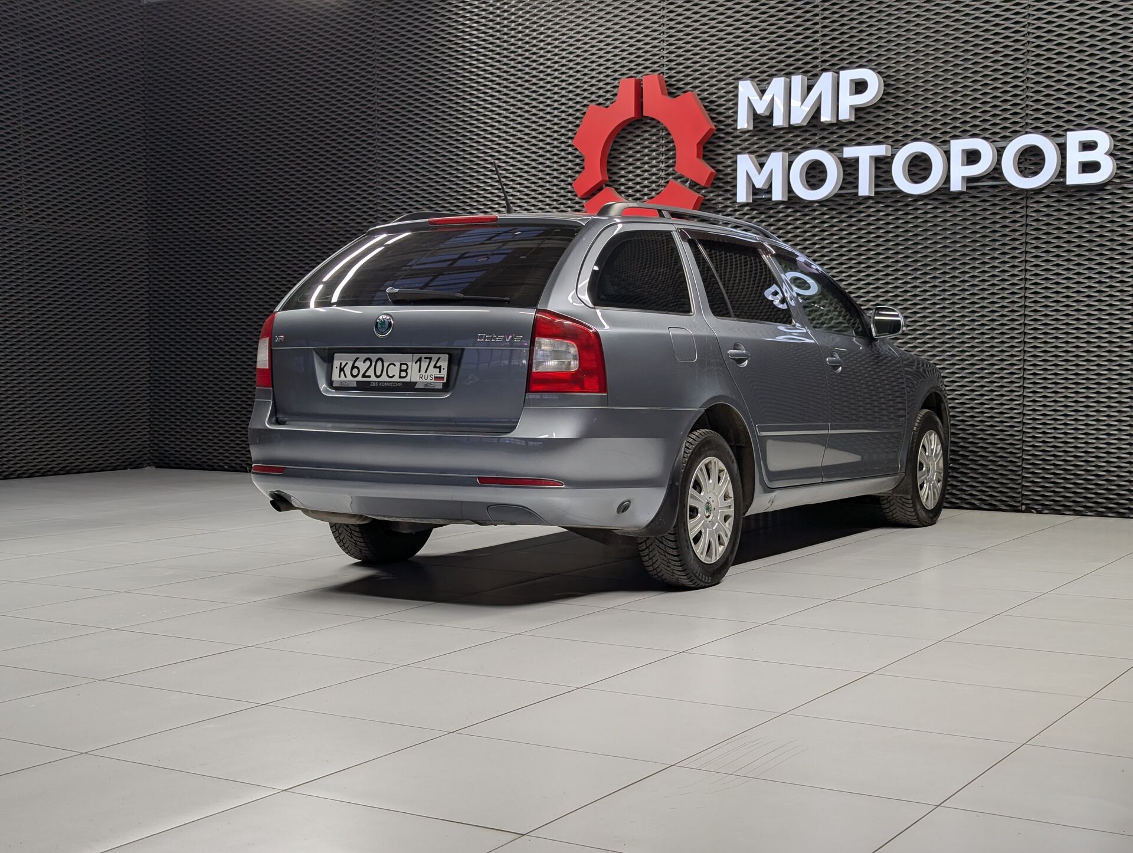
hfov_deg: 39.6
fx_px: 1573
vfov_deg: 30.3
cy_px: 426
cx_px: 566
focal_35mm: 48
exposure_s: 1/101
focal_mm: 6.81
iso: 41
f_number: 1.85
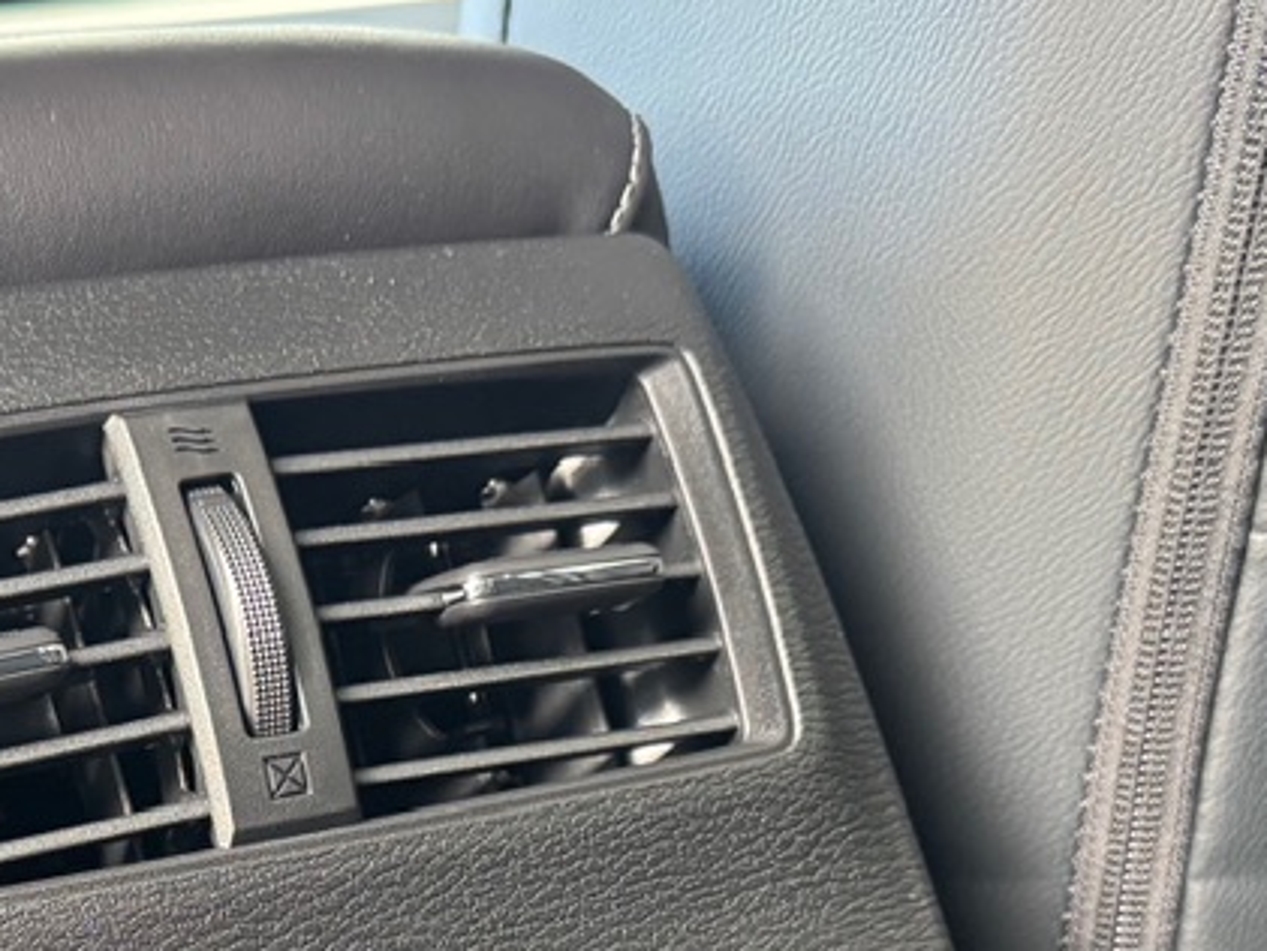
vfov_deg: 19.3
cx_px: 181
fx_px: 2673
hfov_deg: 26.0
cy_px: 1056
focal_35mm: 73
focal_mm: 6.76
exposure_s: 1/60
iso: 800
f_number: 1.78
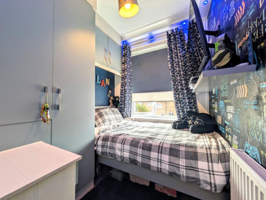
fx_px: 92
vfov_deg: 94.6
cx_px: 133
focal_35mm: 12
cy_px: 100
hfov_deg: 110.5
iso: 52
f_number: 1.7
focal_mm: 2.02
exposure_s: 1/87.1
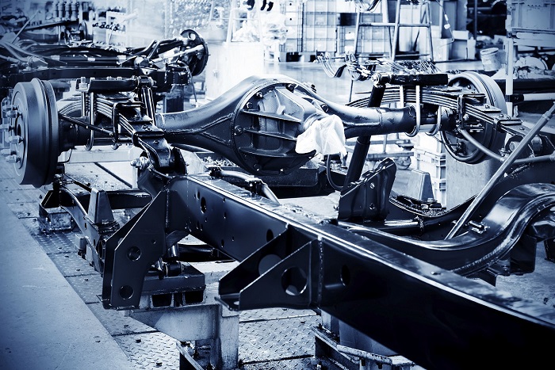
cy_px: 185
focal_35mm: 70
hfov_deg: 28.8
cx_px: 278
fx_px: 1079
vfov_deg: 19.5
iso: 100
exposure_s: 4
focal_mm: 70
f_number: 11
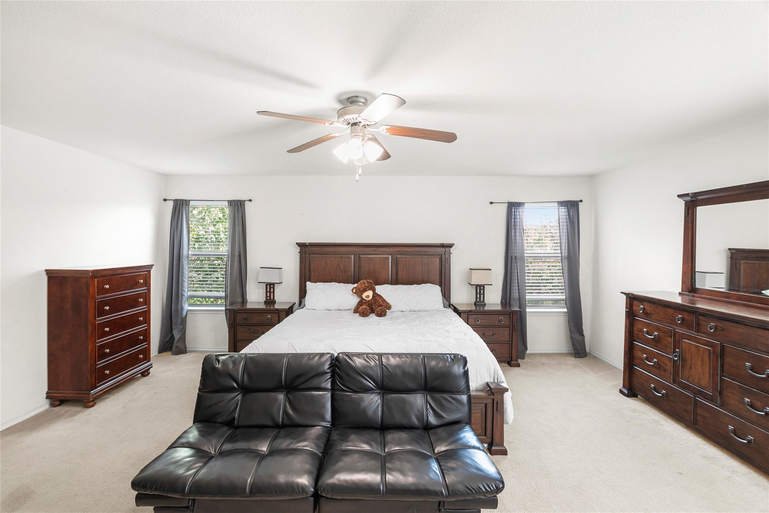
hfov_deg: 100.4
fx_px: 320
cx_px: 384
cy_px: 256
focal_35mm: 15
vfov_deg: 77.3
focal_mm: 10
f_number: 5.6
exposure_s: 2.5
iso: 100
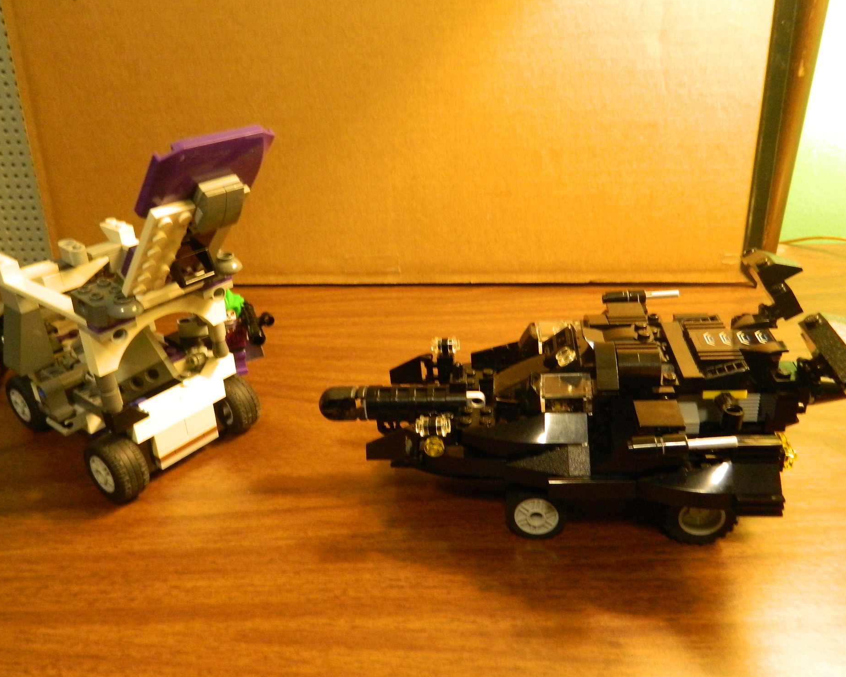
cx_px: 443
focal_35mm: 27
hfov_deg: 64.0
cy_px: 344
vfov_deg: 53.2
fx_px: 676
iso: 400
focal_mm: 4.5
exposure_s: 1/13
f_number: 3.1
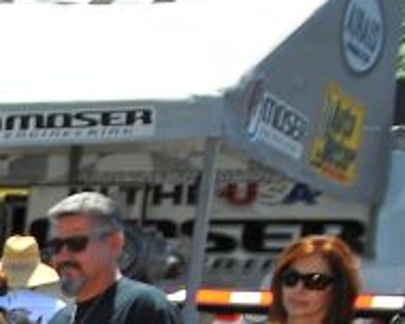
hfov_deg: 11.3
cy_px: 717
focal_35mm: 142
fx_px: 1702
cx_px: -563
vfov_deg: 9.8
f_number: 5.6
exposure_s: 1/160
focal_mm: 16
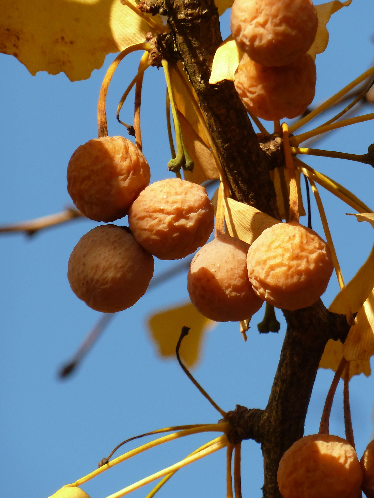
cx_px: 187
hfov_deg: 3.9
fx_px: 5532
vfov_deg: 5.2
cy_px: 249
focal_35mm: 384
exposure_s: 1/250
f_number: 4.9
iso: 160
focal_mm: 49.2
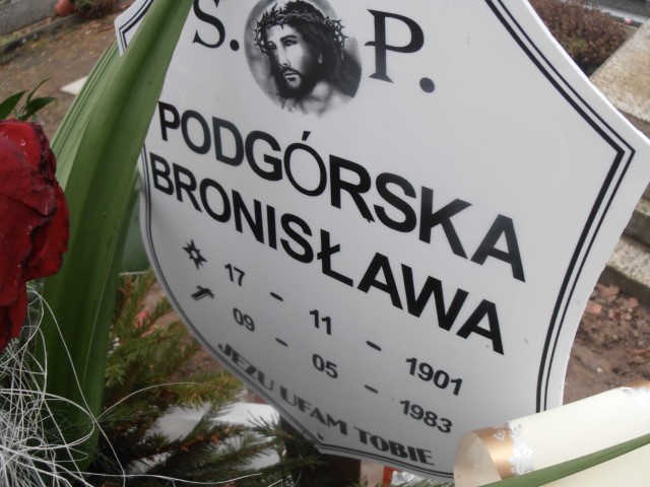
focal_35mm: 24
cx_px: 325
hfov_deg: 71.6
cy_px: 244
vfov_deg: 56.8
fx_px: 451
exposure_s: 1/80
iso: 80
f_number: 3
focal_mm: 4.2
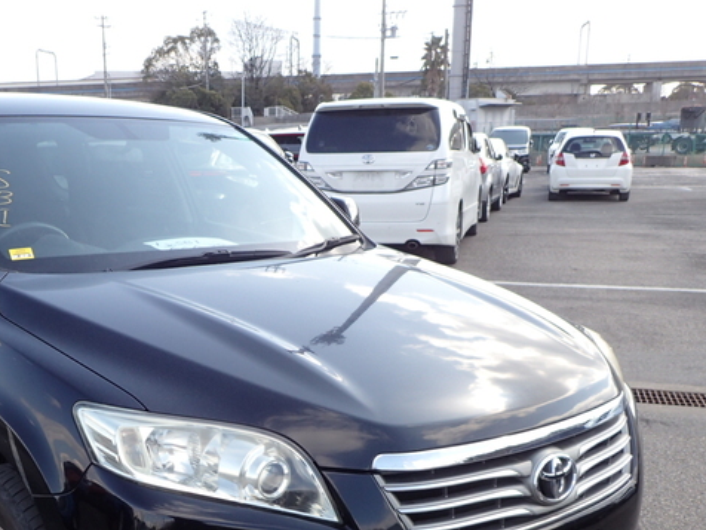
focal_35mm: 42
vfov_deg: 33.5
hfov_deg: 43.8
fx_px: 857
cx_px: 206
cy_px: 413
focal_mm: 4.5
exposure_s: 1/500
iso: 100
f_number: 2.8
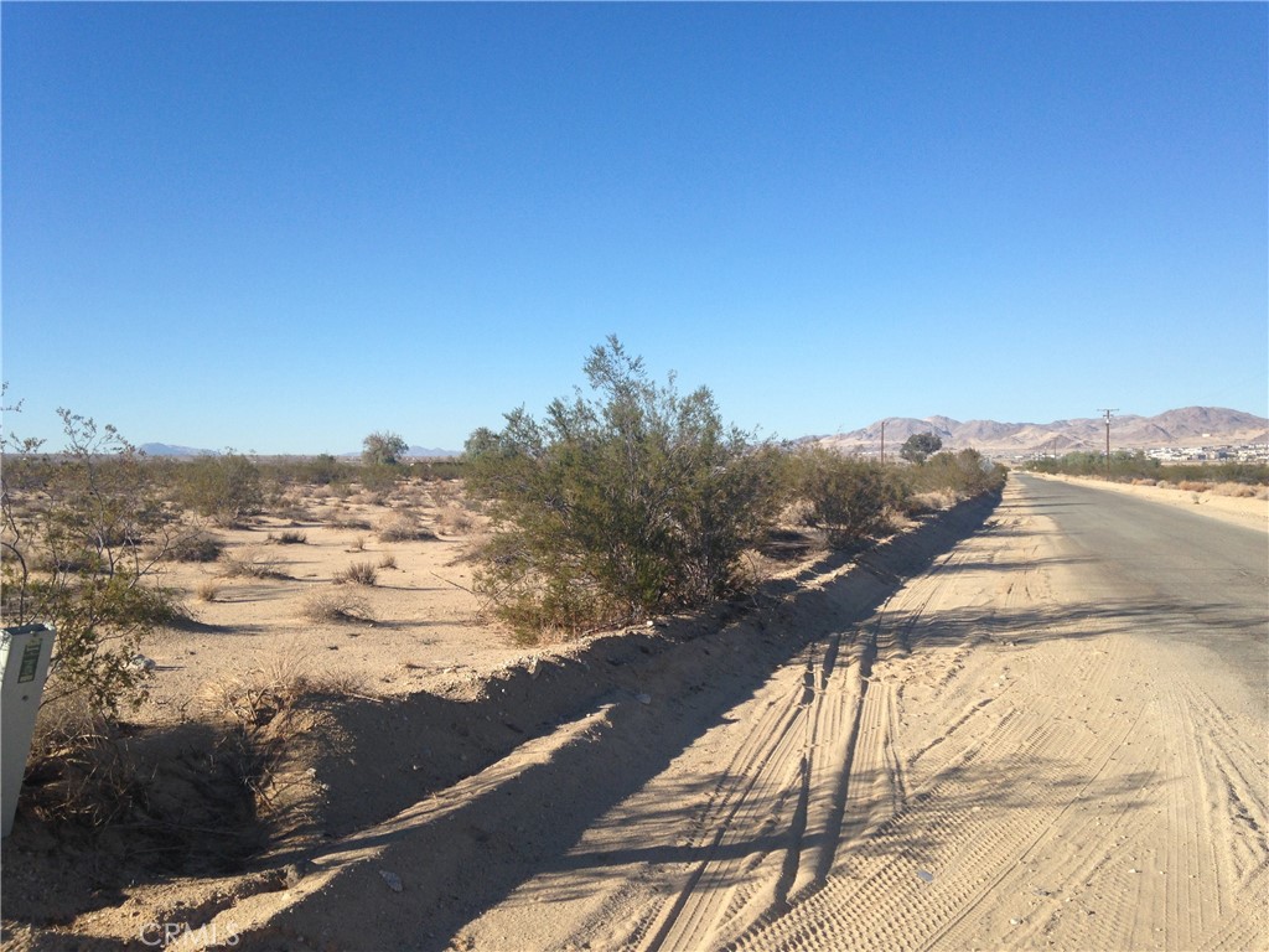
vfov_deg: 42.9
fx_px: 1210
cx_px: 634
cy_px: 476
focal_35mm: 33
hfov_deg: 55.4
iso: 50
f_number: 2.4
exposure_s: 1/1695
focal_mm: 4.12
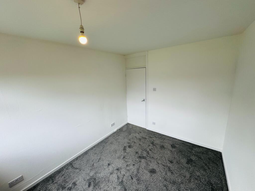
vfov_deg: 85.7
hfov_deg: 102.1
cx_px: 128
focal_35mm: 14
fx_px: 103
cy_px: 96
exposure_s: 1/194
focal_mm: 2.22
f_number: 2.2
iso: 40
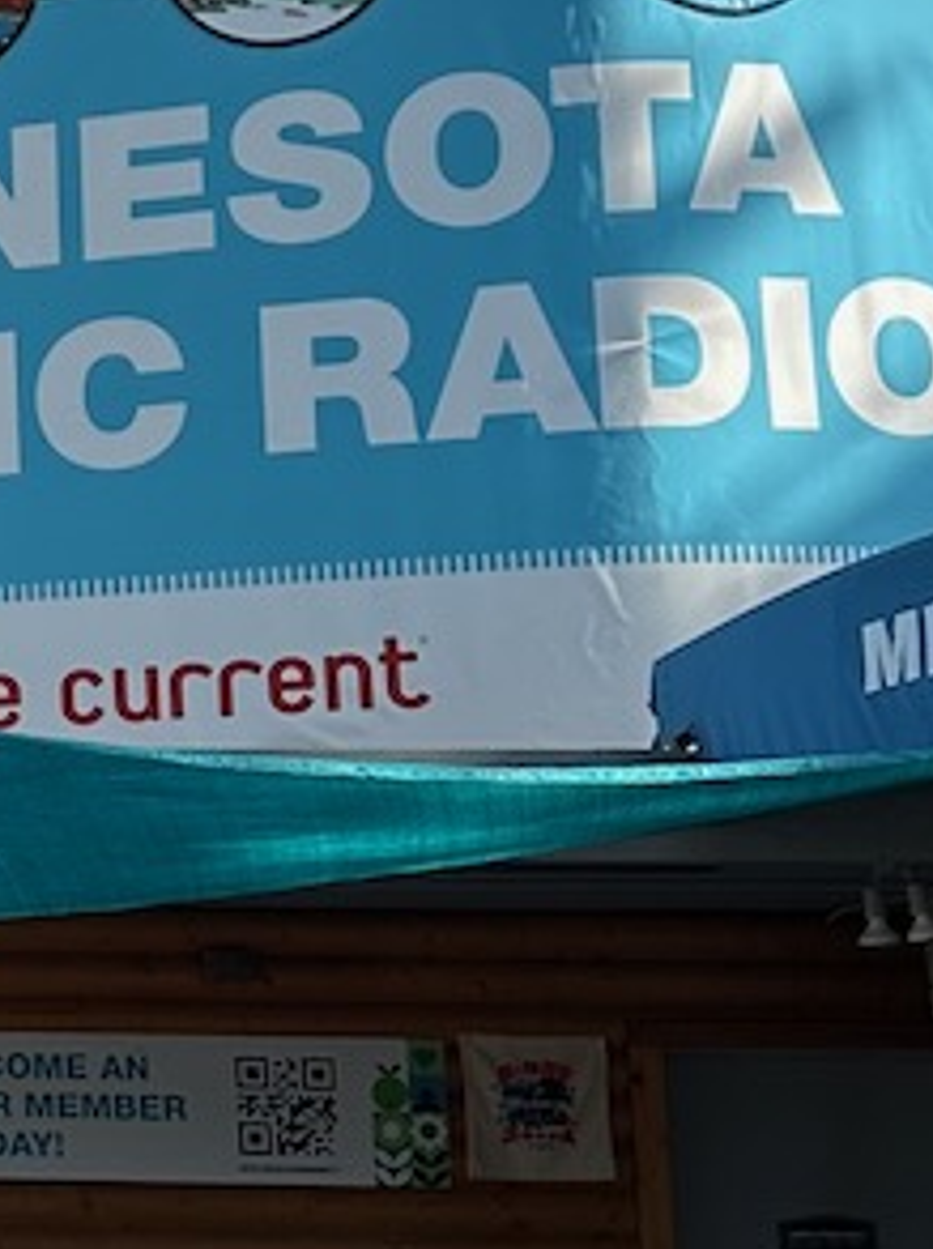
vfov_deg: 18.7
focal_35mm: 105
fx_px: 3782
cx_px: -878
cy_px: 644
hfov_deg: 12.5
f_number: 1.78
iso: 80
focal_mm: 6.86
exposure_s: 1/2070
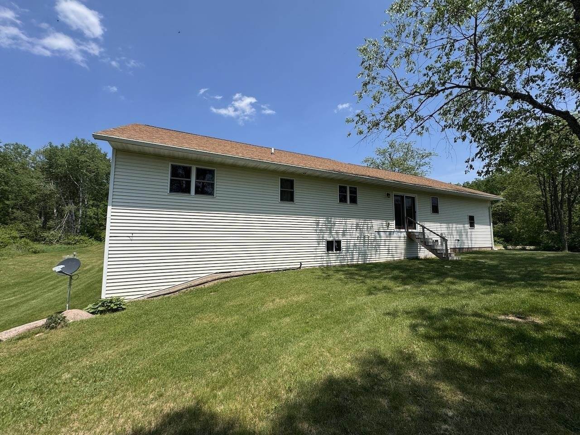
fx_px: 235
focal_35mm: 14
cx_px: 290
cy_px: 218
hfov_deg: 102.1
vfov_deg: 85.7
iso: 50
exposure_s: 1/2674
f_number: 2.2
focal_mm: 2.22
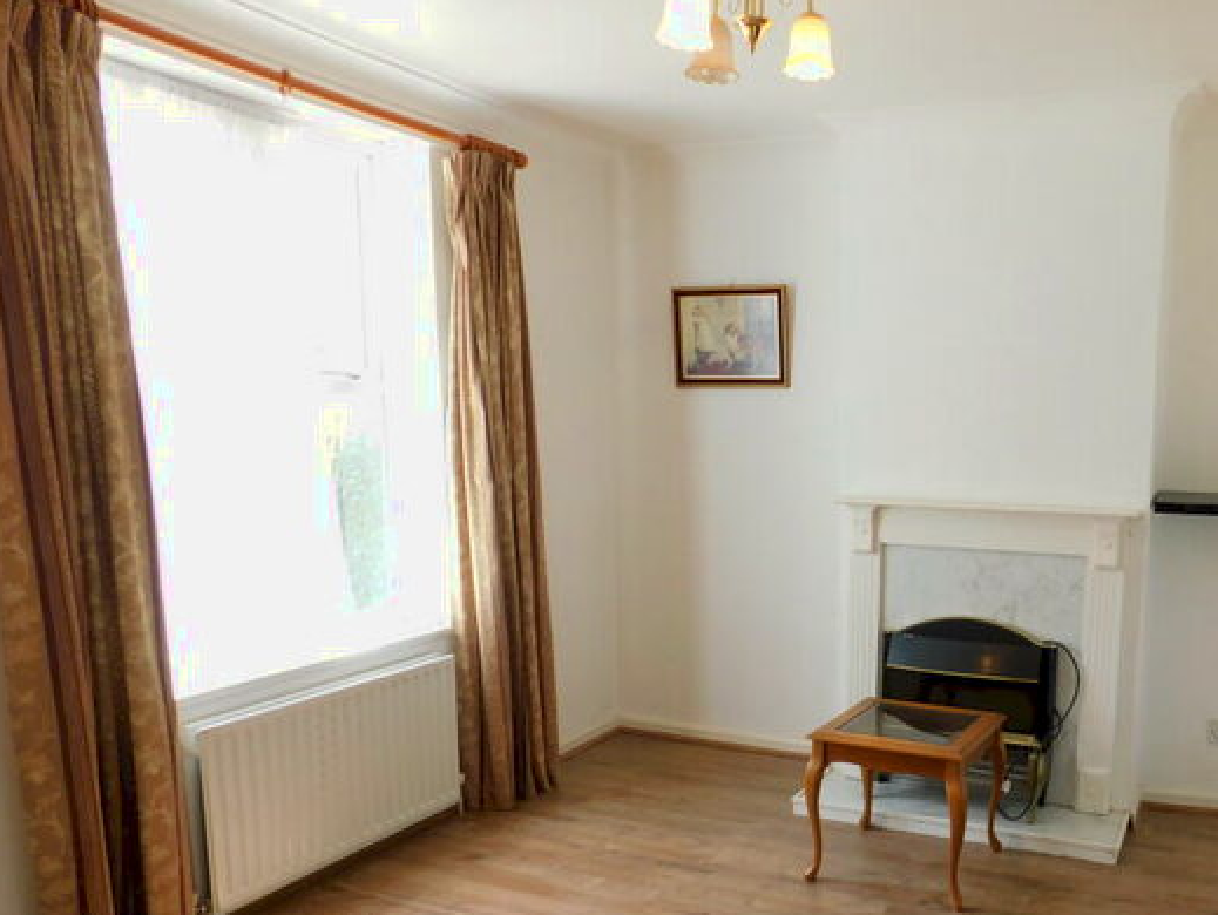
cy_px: 590
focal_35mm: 31
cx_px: 807
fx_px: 1092
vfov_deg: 45.0
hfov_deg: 57.1
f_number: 3
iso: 125
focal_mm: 4
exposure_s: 1/60
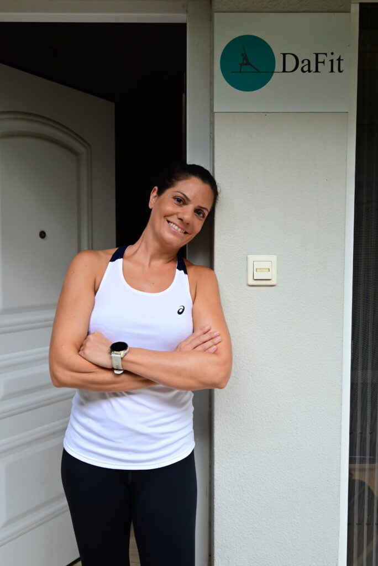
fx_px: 495
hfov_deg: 41.8
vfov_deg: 59.5
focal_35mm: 32
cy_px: 283
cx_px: 189
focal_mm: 31.5
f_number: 4.8
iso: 1250
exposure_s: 1/1000
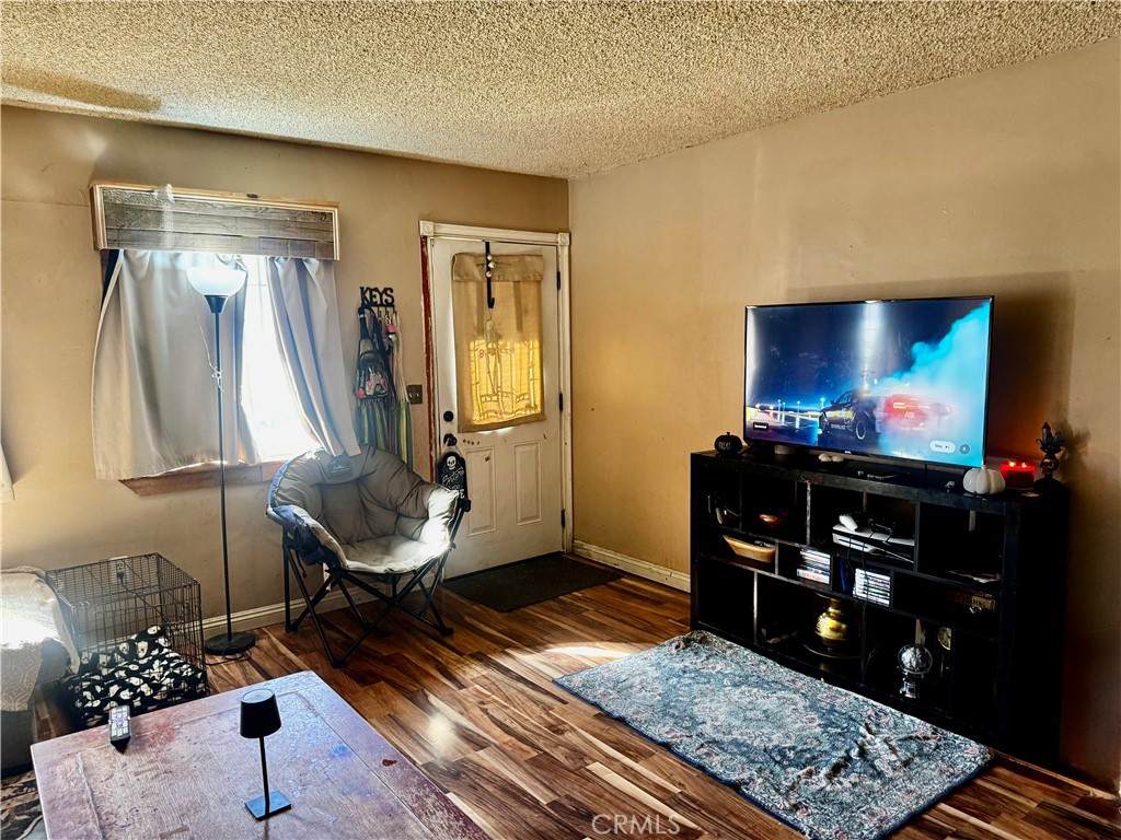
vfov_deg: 56.8
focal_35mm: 24
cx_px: 560
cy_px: 420
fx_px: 777
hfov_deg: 71.6
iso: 320
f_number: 1.78
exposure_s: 1/60
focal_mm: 6.76
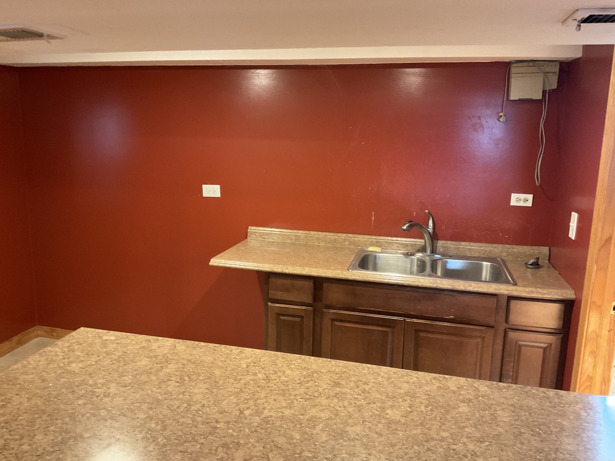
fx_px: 515
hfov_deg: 61.7
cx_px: 308
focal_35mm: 29
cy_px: 230
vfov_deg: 48.2
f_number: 1.8
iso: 320
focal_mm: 3
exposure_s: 1/30
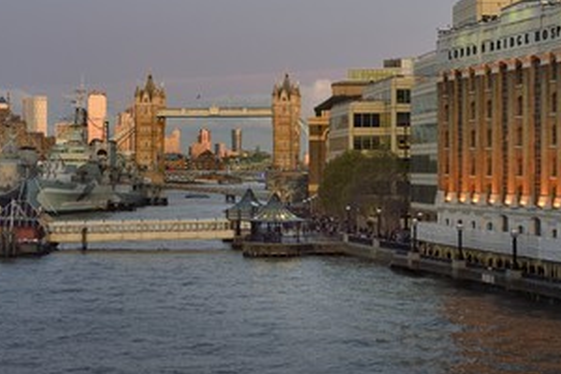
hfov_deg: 20.8
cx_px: 245
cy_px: 135
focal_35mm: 98
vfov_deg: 13.9
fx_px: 1527
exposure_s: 1/60
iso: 800
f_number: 8
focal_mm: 70
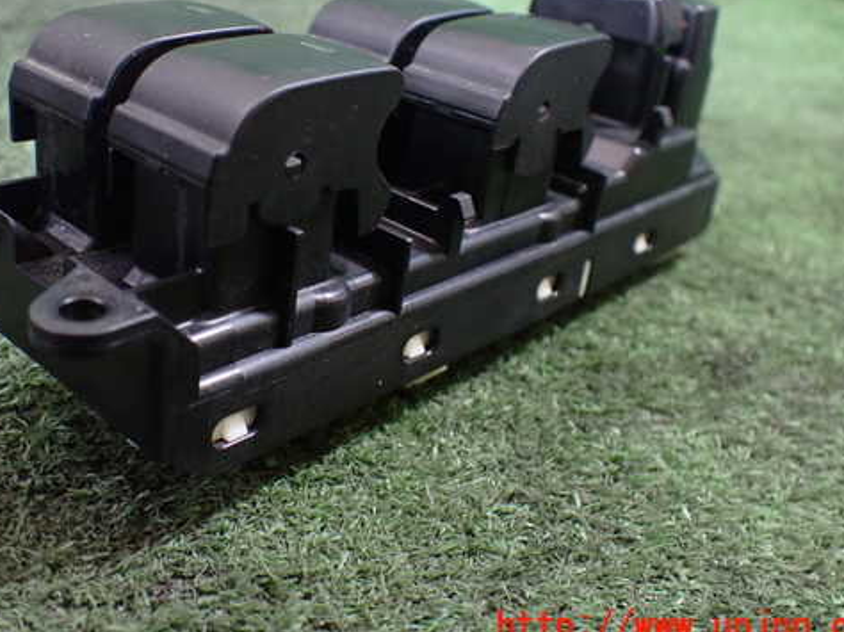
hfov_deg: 48.9
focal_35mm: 38
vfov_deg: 37.5
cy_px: 249
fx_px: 926
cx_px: 365
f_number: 2.3
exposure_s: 1/60
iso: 800
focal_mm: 5.4
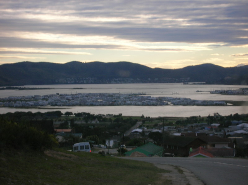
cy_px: 92
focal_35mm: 102
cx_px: 124
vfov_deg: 14.5
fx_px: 730
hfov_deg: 19.3
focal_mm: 17.1
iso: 50
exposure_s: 1/46.2
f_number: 8.2
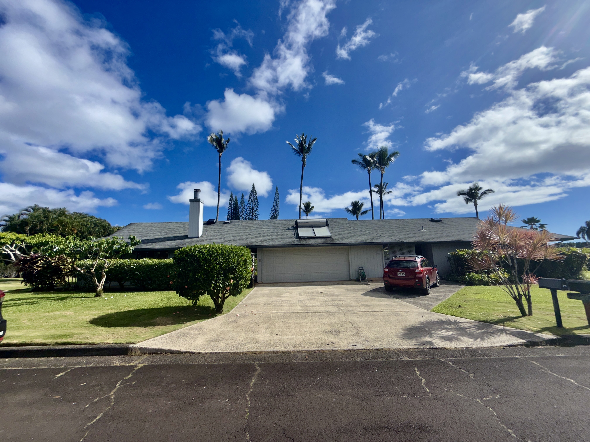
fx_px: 239
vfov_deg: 85.7
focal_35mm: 14
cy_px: 221
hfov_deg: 102.1
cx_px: 295
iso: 16
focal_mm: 2.22
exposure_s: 1/1795
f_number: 2.2
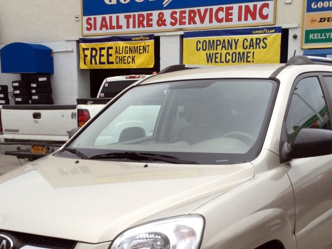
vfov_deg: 26.1
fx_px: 528
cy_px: 200
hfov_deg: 34.9
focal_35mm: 55
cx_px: 164
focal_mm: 4.15
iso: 32
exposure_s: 1/120
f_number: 2.2
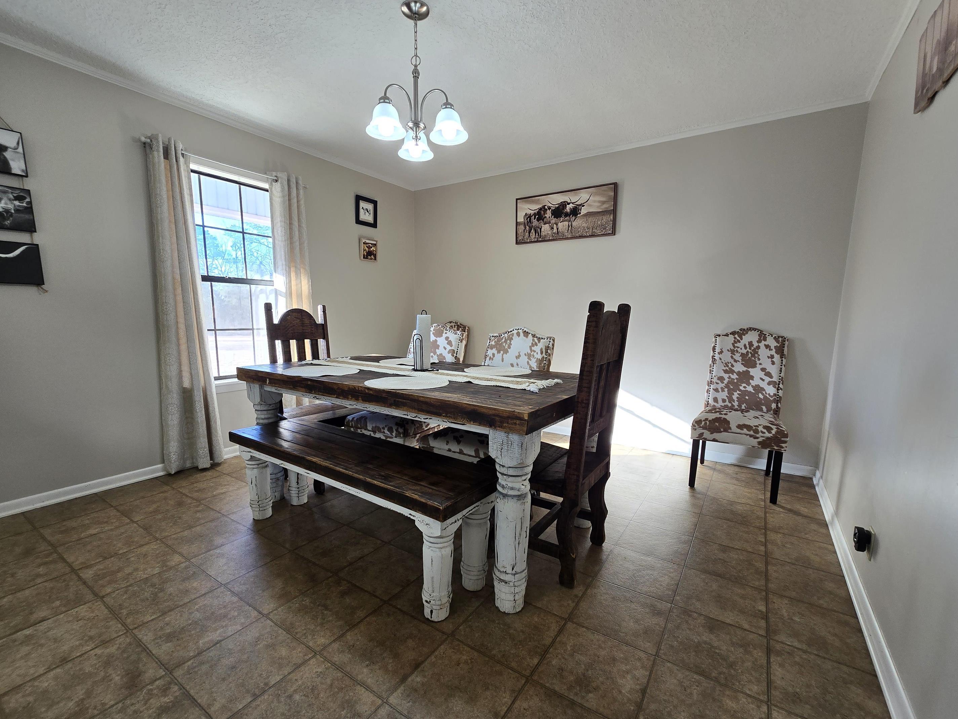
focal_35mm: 14
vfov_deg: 85.6
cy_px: 381
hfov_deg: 102.1
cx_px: 484
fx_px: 387
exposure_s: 1/60
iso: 50
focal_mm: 2.2
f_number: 2.2
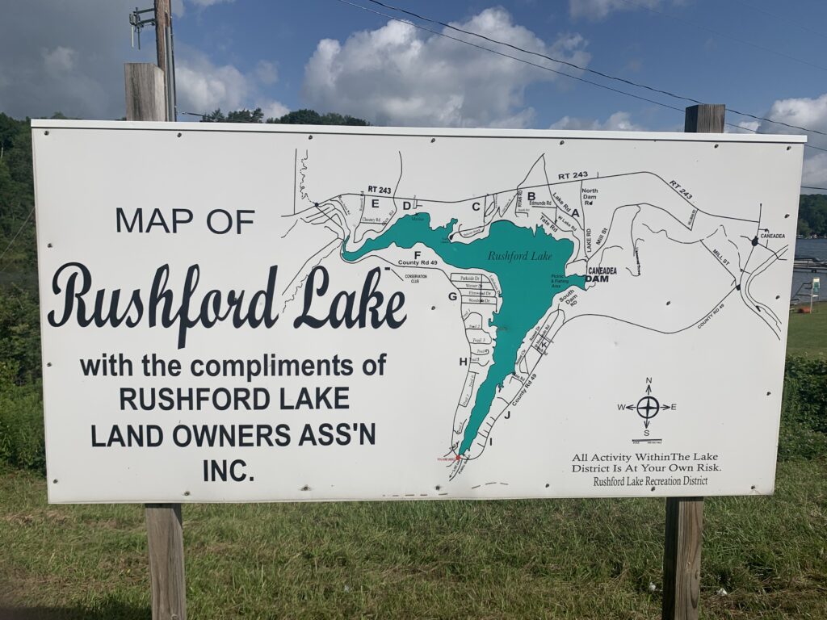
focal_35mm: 26
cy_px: 310
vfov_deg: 53.1
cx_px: 414
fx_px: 621
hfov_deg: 67.3
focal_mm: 4.25
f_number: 1.8
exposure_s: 1/6061
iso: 25
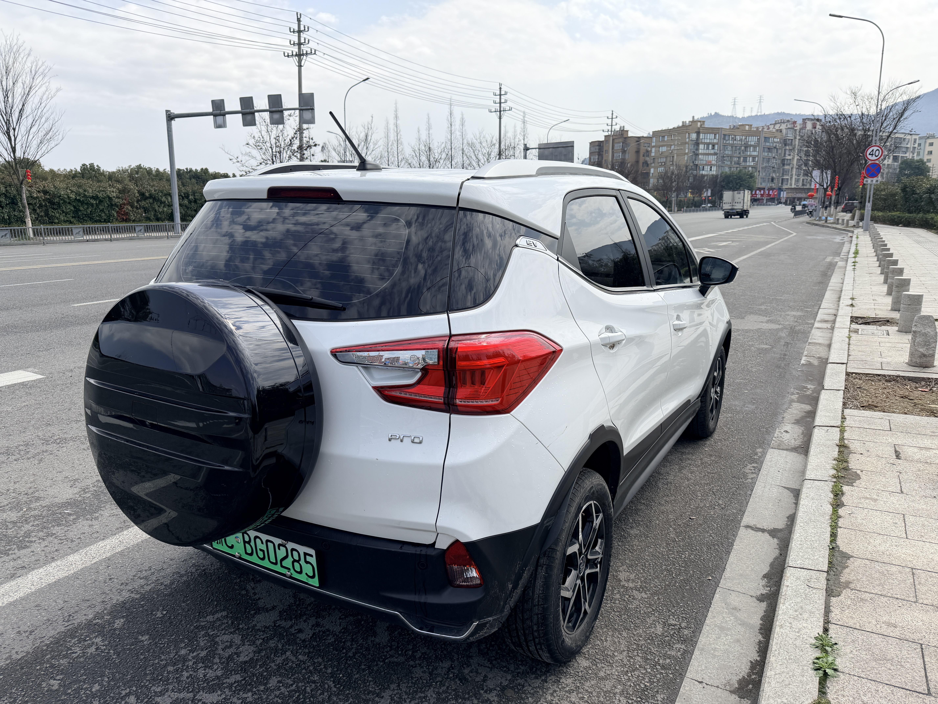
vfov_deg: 56.8
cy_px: 352
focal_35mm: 24
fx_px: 650
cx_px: 469
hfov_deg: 71.6
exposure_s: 1/4975
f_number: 1.78
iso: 100
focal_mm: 6.76
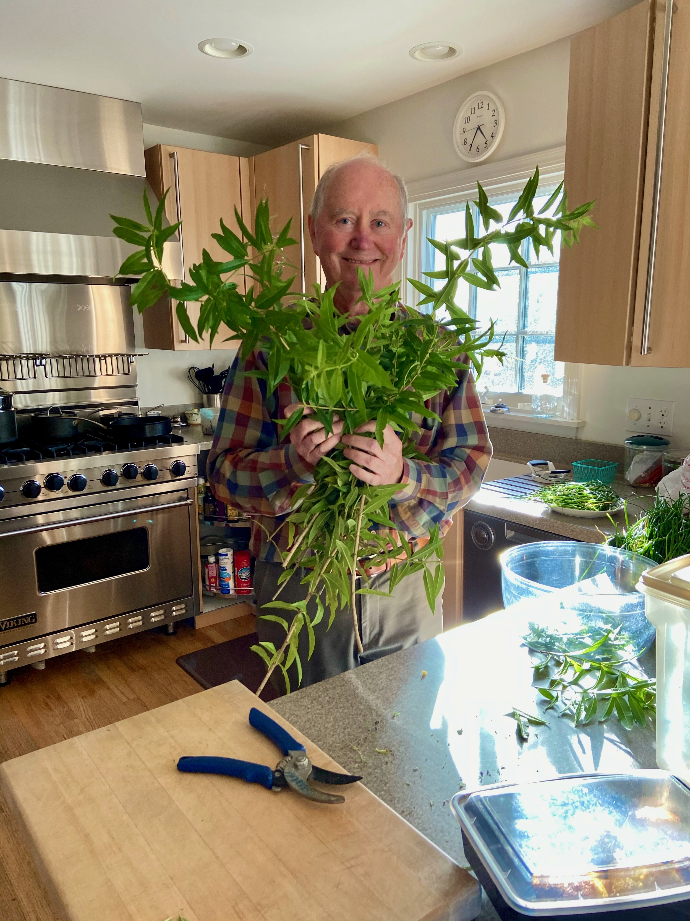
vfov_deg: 67.3
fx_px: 691
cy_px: 460
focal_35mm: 26
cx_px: 345
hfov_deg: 53.1
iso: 125
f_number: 1.8
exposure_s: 1/103
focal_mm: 4.25
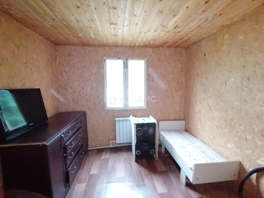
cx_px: 132
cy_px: 99
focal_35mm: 17
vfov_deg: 74.7
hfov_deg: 91.0
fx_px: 130
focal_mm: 1.78
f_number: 2.4
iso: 800
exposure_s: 1/20
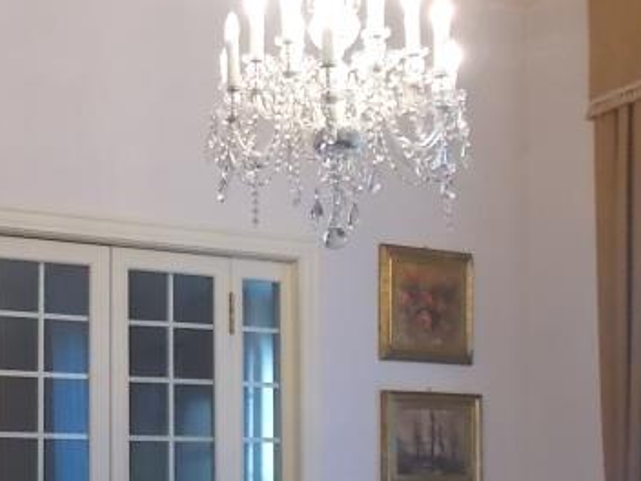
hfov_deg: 28.0
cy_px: 423
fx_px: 1241
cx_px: 82
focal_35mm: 67
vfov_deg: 21.5
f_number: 3.1
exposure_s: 1/30
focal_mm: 4
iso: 250
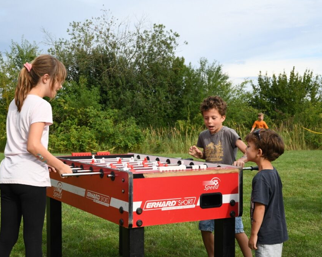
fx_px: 543
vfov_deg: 26.7
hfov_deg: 32.9
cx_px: 133
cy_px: 128
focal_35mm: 57
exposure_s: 1/1000
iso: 1250
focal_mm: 50
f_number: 9
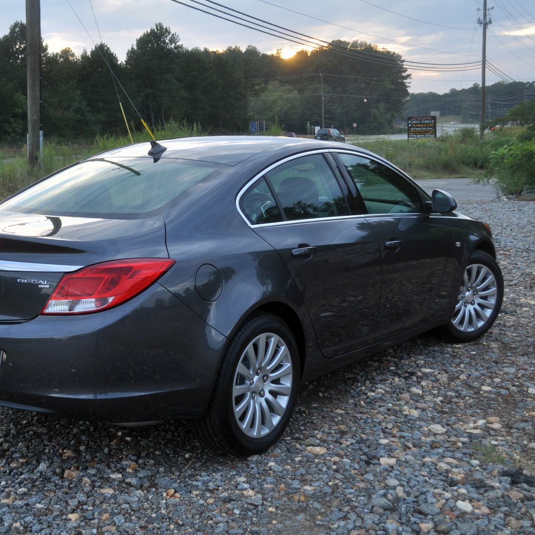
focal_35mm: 47
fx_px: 822
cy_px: 265
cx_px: 222
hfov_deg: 36.0
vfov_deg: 36.1
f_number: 4.2
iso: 200
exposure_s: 1/80
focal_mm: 24
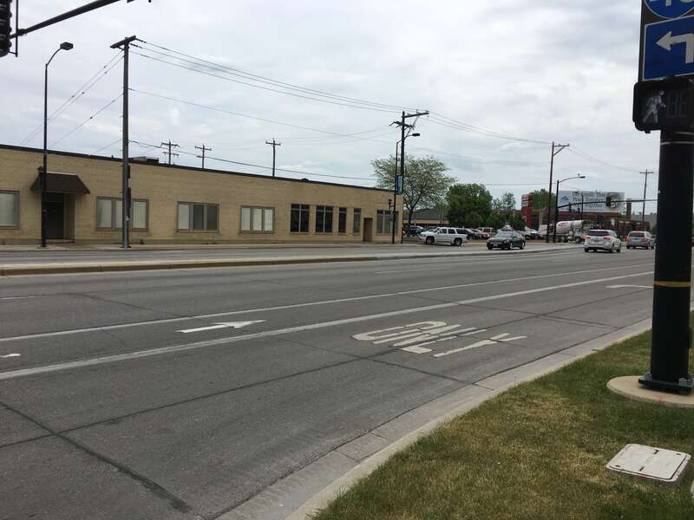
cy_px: 260
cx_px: 347
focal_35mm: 29
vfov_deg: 48.2
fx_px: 581
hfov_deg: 61.7
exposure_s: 1/1923
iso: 25
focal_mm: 4.15
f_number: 2.2
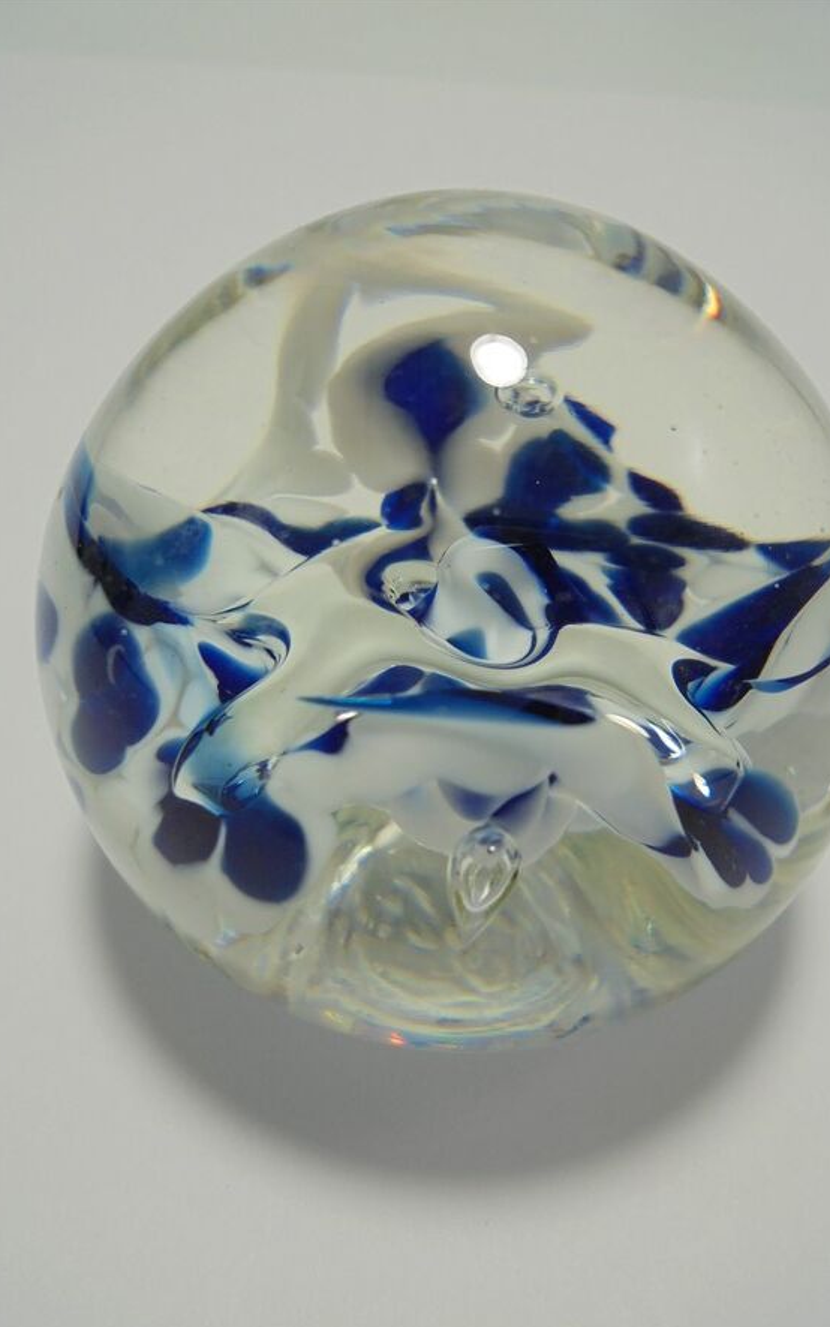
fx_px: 1013
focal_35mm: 28
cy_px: 669
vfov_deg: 66.5
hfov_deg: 44.5
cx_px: 465
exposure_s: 1/125
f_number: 3.5
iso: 100
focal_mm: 4.6
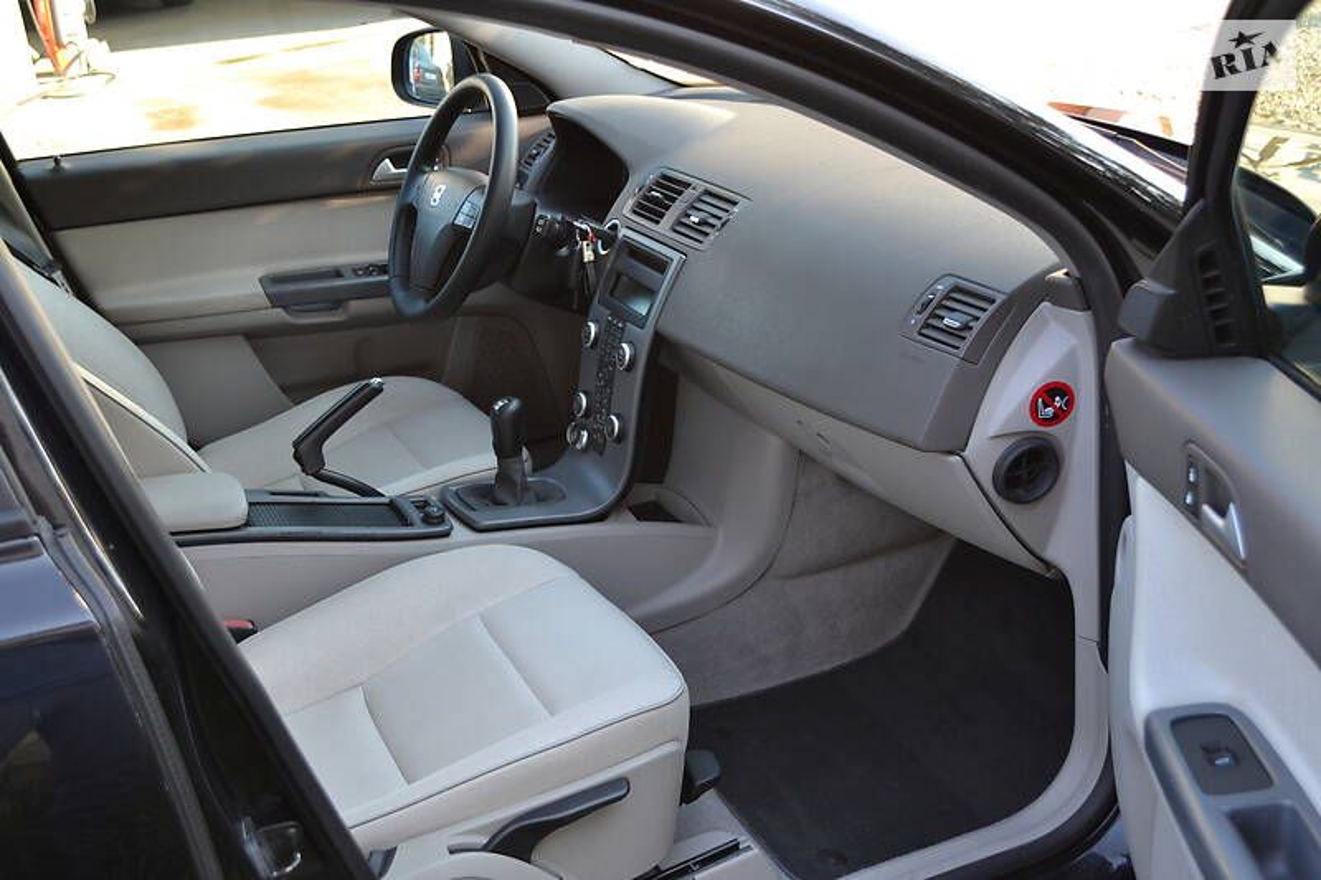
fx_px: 1541
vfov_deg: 31.9
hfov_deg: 46.4
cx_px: 660
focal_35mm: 42
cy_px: 440
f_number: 4.5
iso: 400
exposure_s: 1/80
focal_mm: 28
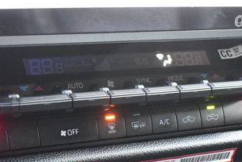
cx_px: 86
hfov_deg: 23.0
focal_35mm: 88
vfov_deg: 15.4
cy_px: 140
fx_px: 592
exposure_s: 1/60
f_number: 4.2
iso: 5600
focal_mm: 28
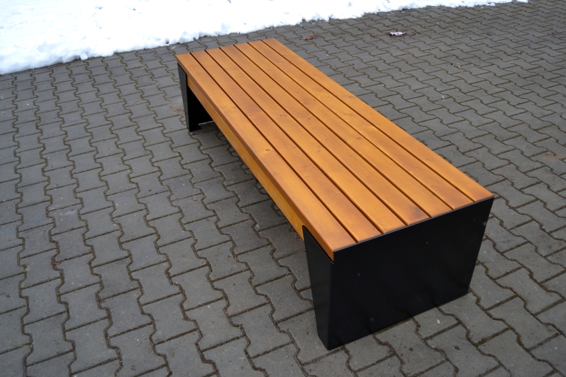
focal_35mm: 30
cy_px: 188
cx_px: 283
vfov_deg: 43.6
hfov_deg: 61.9
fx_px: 472
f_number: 3.5
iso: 160
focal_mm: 20
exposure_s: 1/125
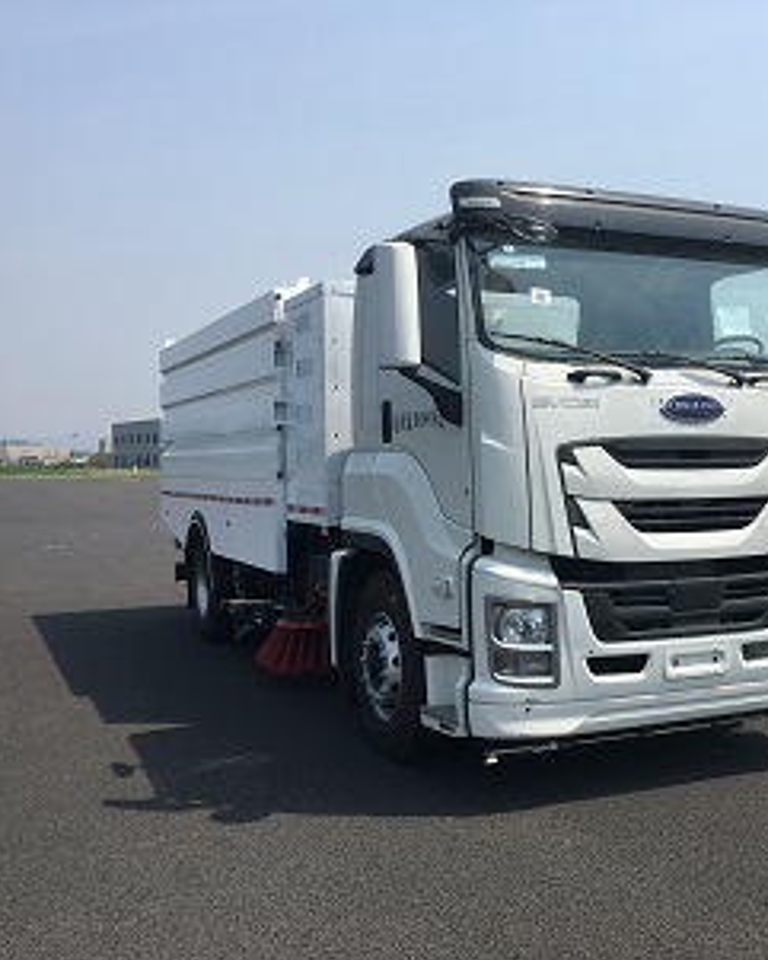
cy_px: 480
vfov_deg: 47.9
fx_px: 1079
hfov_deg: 38.7
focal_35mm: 38
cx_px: 513
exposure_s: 1/1538
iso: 25
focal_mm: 4.15
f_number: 2.2
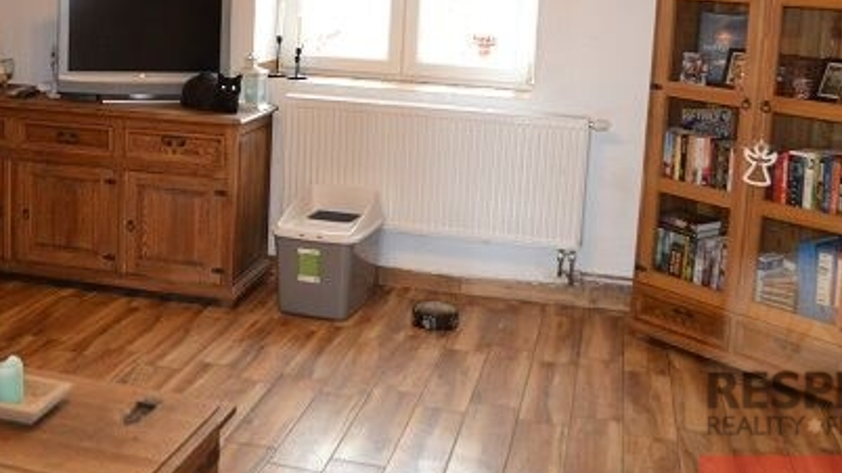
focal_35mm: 45
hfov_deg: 45.1
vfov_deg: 25.9
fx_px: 1005
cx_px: 314
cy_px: 77
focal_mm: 18
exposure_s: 1/60
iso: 1000
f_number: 3.5
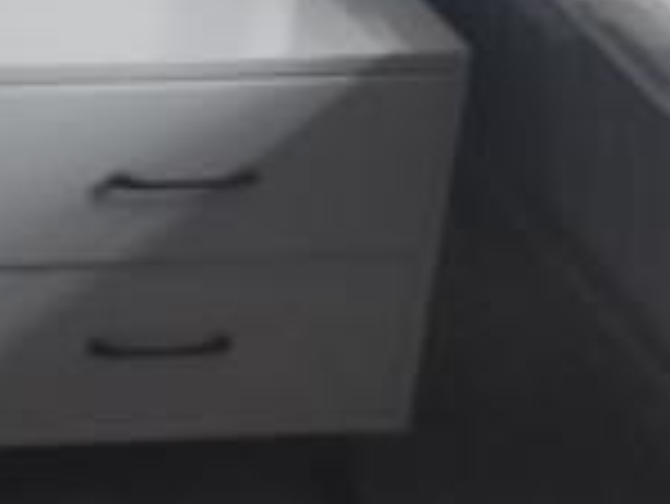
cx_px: -697
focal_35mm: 145
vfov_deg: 10.0
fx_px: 2809
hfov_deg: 12.0
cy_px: -148
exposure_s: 1/50
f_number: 1.78
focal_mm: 4.05
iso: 500
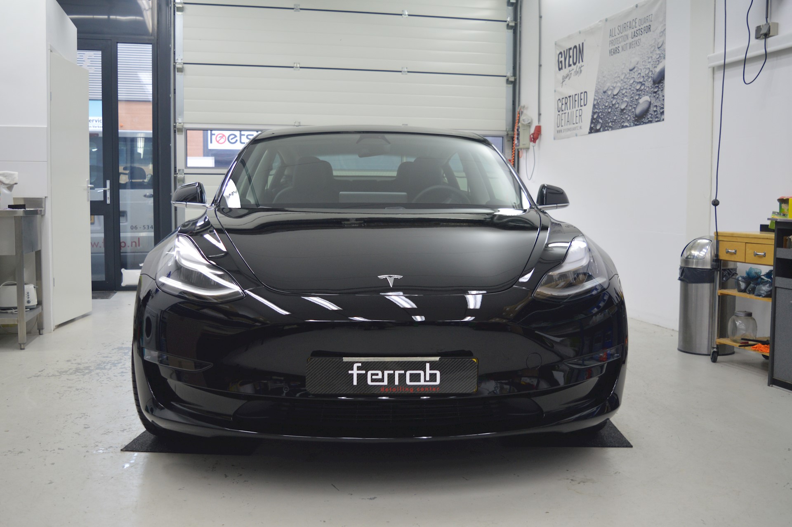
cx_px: 396
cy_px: 264
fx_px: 791
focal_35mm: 36
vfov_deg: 36.8
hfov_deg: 53.2
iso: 400
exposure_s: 1/50
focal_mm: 24
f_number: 4
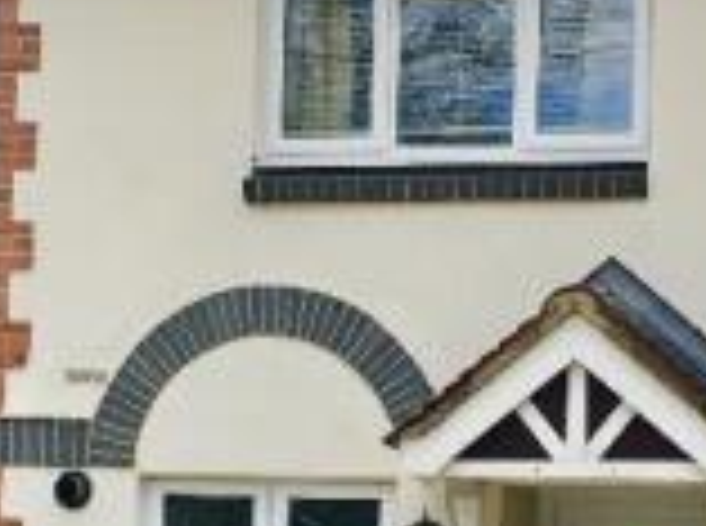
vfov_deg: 13.6
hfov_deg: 18.2
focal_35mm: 108
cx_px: 425
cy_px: 425
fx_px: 2198
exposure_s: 1/974
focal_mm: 4.15
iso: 25
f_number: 2.2
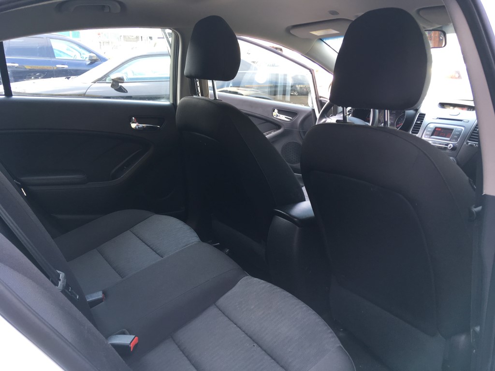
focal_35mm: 29
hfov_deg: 61.7
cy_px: 186
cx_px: 248
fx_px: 415
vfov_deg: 48.2
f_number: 2.2
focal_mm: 4.15
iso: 25
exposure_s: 1/60
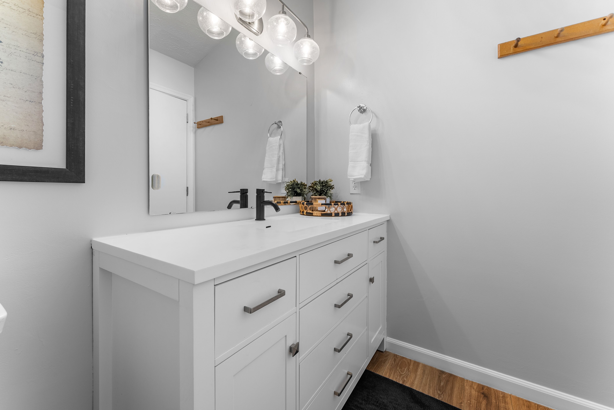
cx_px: 307
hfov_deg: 104.2
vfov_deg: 81.3
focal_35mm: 14
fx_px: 239
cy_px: 205
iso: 100
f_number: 9
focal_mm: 14
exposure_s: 1/1.25
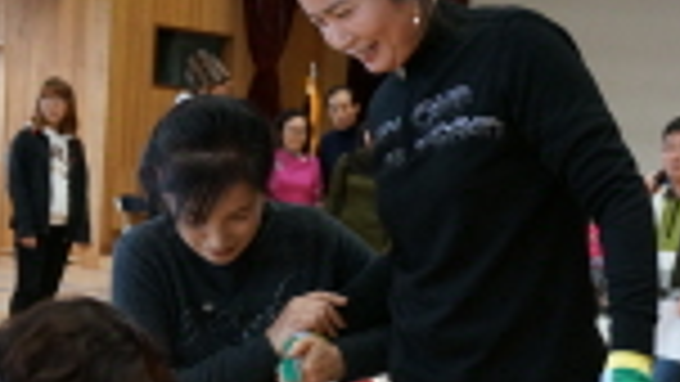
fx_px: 1720
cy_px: 497
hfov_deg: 22.4
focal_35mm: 95
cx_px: 356
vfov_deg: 12.3
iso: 800
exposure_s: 1/125
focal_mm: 23
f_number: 4
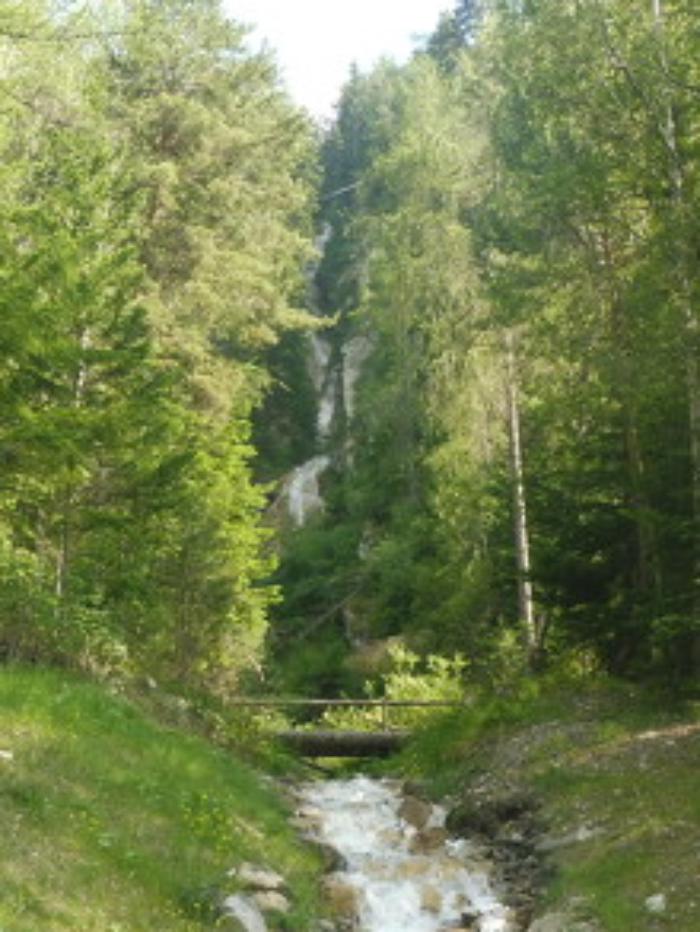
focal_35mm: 72
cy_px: 563
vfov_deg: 27.0
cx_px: 347
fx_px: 1940
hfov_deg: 20.5
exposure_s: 1/100
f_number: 4.5
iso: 100
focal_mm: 7.9
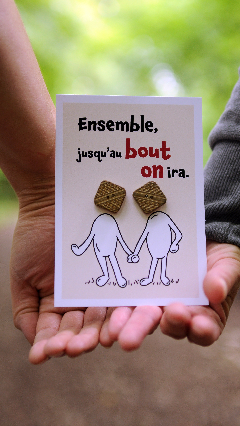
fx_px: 628
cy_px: 212
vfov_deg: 37.5
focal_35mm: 56
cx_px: 130
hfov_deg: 21.6
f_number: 1.8
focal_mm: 35
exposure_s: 1/125
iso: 320
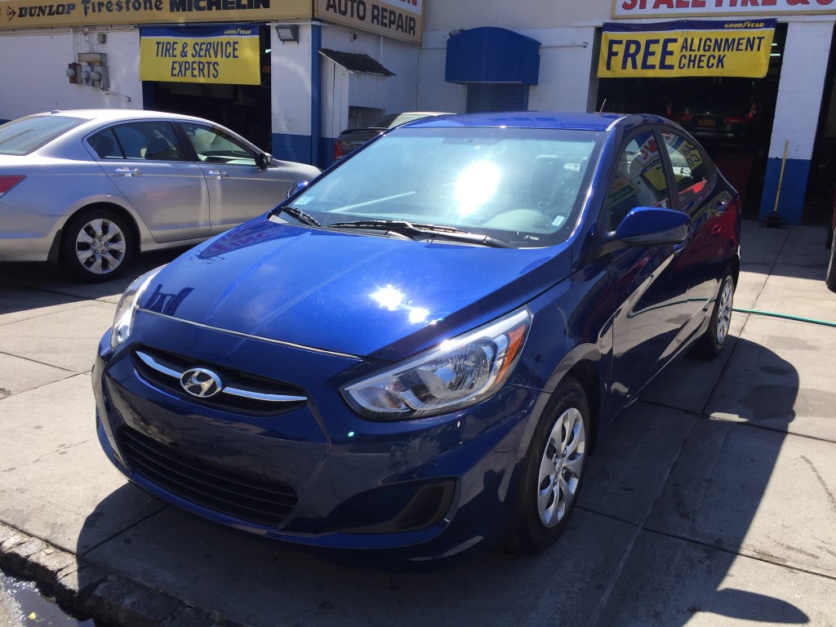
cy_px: 314
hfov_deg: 61.7
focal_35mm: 29
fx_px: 700
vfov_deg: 48.2
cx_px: 418
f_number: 2.2
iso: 32
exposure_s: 1/1319
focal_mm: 4.15
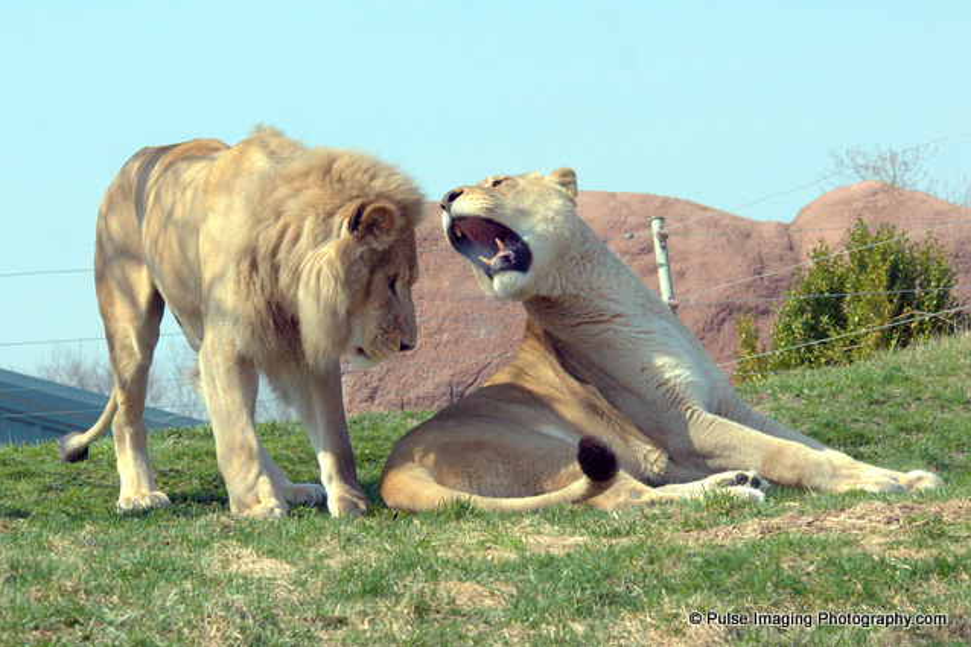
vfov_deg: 6.1
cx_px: 486
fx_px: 6094
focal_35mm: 226
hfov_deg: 9.1
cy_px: 323
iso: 800
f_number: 13
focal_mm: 150
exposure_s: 1/1000
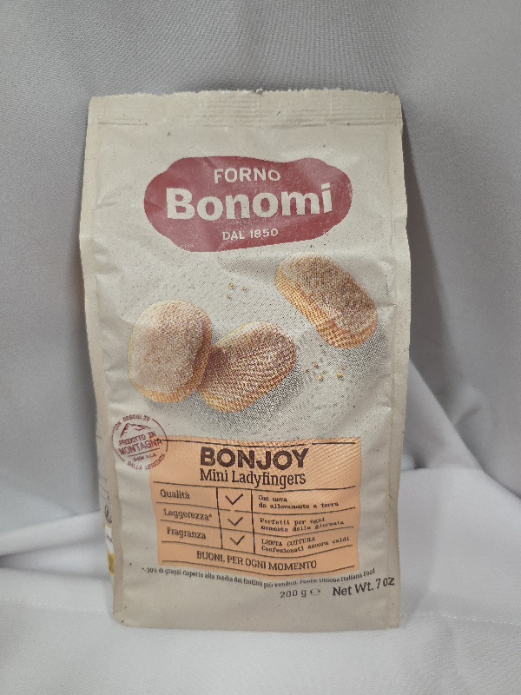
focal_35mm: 23
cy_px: 348
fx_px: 462
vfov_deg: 73.9
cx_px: 260
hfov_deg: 58.9
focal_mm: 6.3
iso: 400
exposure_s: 1/101
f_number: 1.7
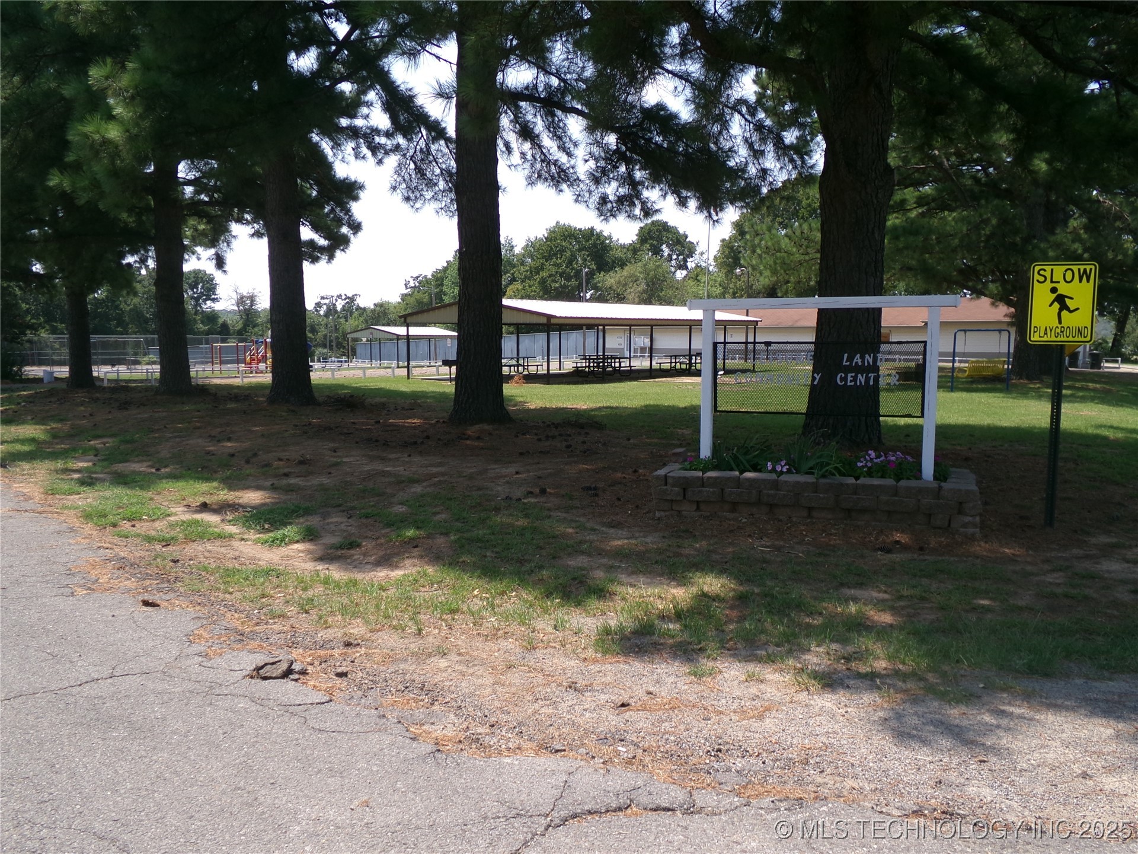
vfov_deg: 49.7
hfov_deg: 63.4
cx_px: 569
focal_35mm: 28
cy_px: 427
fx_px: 920
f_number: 11.31
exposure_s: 1/70
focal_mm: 5
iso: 100
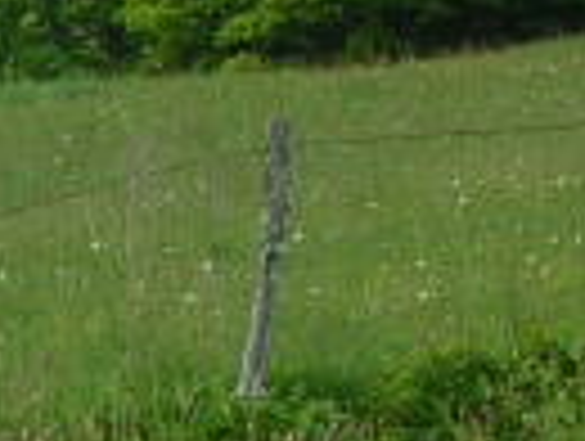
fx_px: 4656
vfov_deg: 5.3
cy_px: 819
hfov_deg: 6.8
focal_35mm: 275
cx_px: -810
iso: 50
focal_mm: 5.8
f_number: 5.6
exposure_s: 1/137
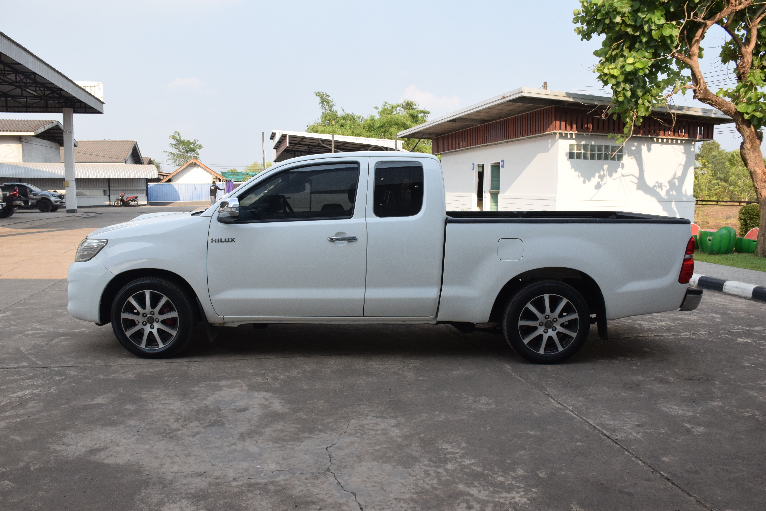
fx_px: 574
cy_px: 256
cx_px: 383
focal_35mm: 27
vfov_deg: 47.9
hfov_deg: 67.4
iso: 1000
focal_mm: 18
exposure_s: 1/640
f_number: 13
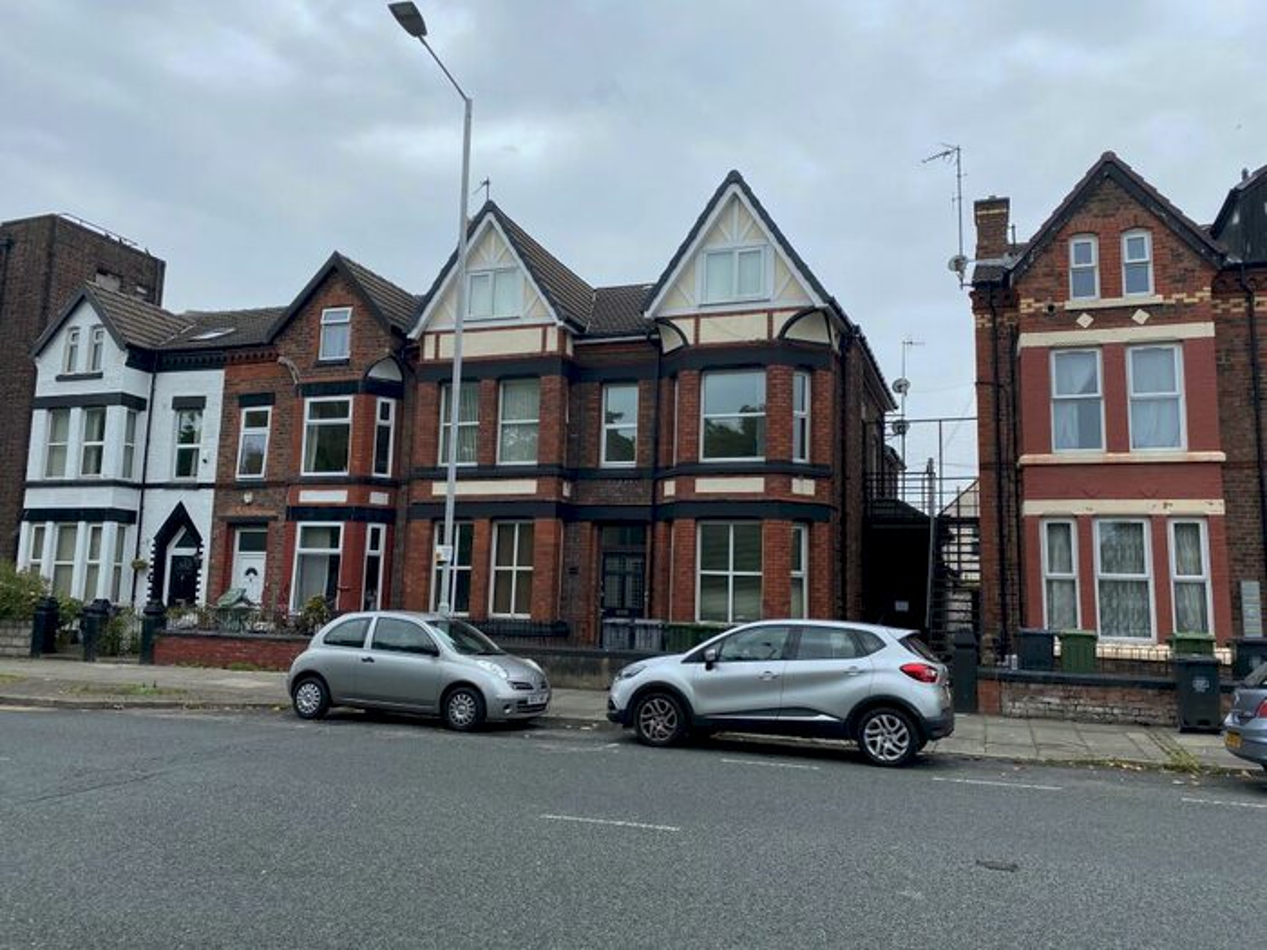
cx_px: 634
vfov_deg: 53.1
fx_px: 952
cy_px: 475
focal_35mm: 26
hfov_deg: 67.3
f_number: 1.8
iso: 32
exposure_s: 1/1043
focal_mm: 4.25
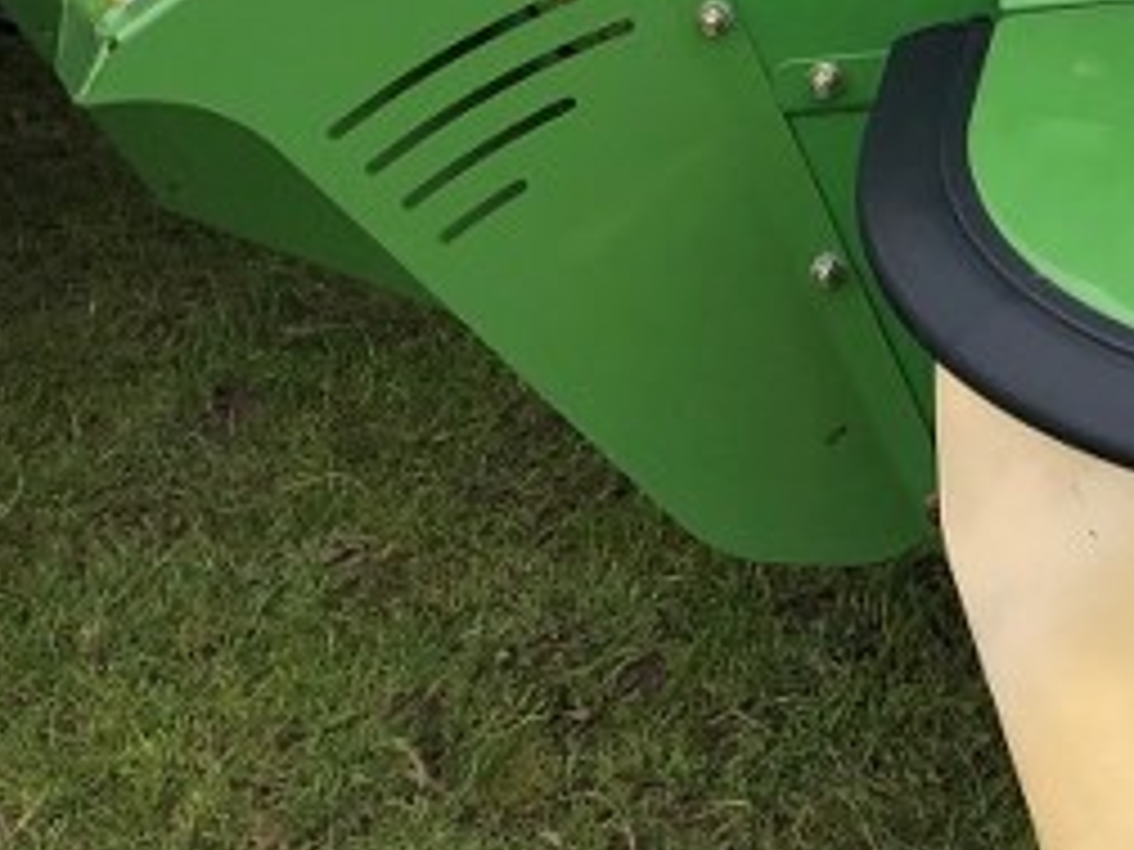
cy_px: -391
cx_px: 1386
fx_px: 2916
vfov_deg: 15.4
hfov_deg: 20.5
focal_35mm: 89
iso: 20
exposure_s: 1/960
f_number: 1.8
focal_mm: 3.99
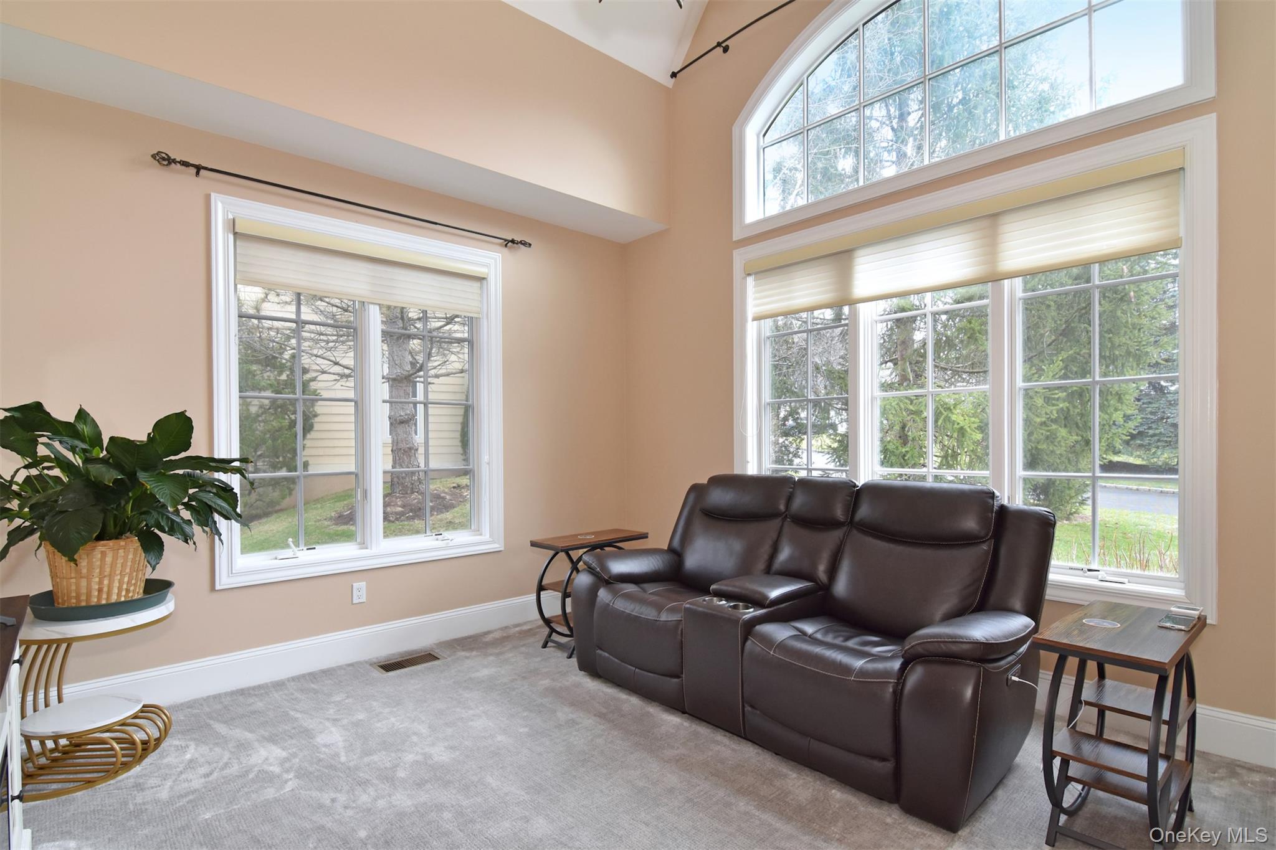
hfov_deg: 95.0
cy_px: 425
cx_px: 638
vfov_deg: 72.0
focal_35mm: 16
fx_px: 585
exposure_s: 1/60
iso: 640
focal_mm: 11
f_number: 8
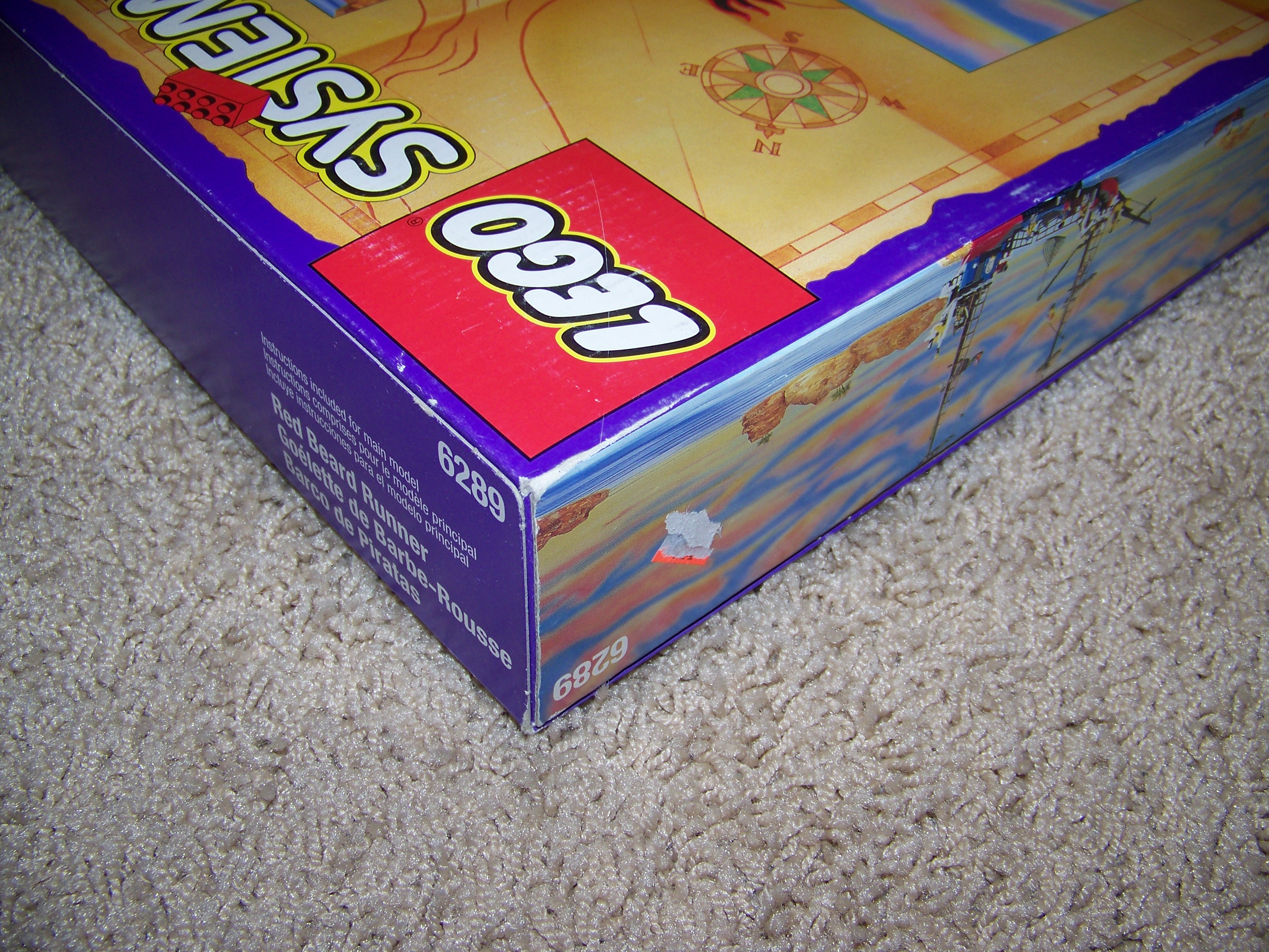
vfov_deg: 39.7
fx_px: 1320
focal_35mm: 36
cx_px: 634
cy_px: 476
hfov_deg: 51.4
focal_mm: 5.85
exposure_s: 1/30
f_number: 2.8
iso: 64
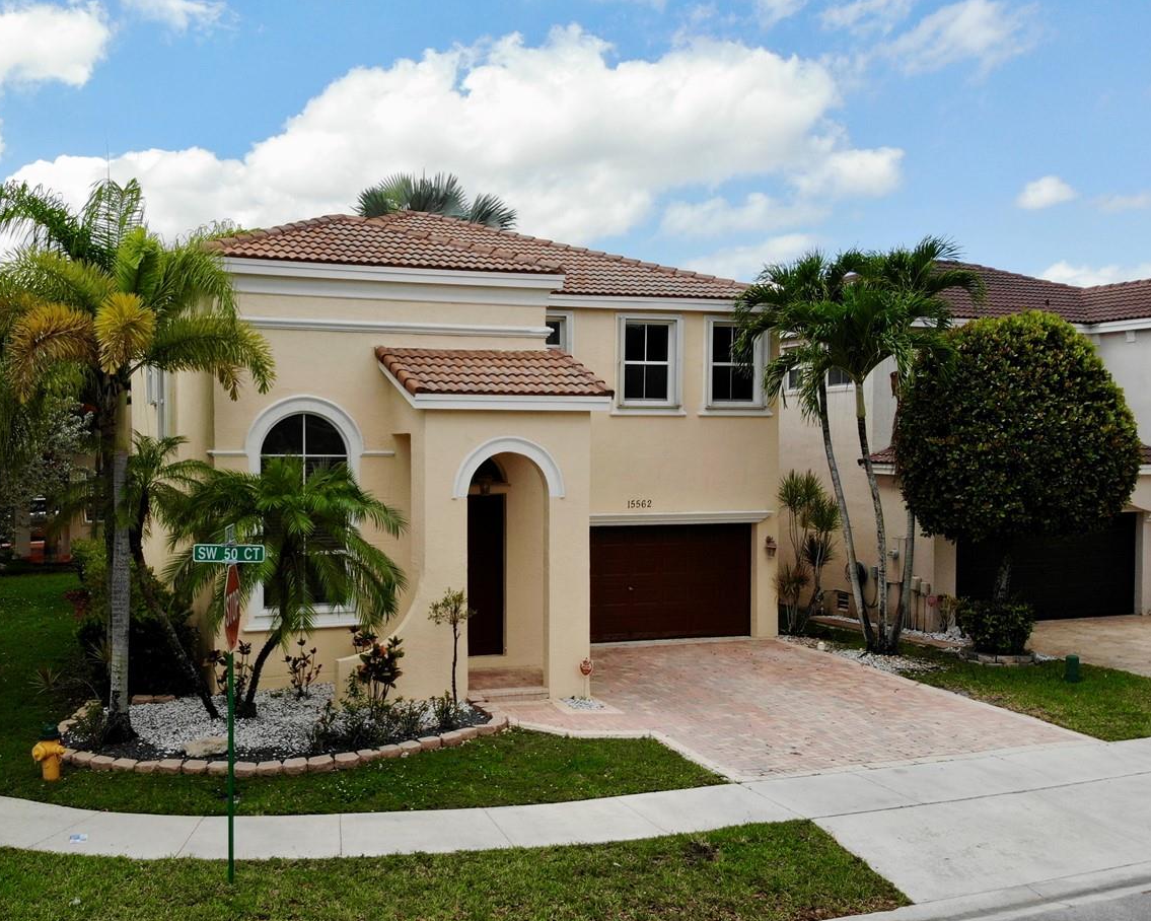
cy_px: 492
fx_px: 1124
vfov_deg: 44.5
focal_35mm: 33
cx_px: 411
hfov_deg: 53.4
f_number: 2.8
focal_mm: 4.5
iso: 100
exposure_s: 1/870
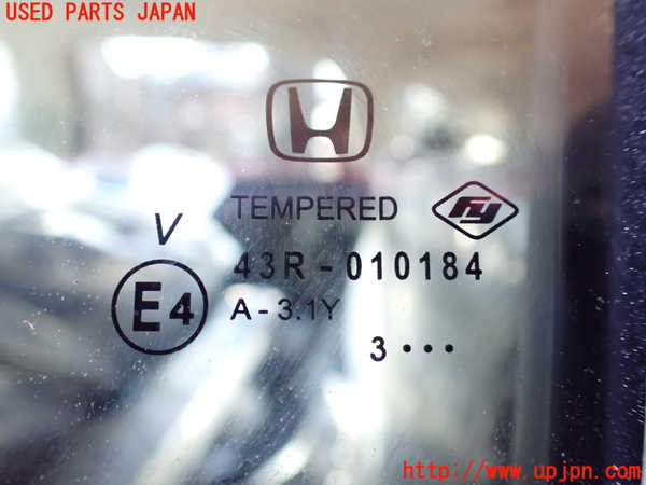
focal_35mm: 30
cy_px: 242
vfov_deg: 46.8
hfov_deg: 60.0
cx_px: 323
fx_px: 560
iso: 800
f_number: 2.3
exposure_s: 1/80
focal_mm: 5.4
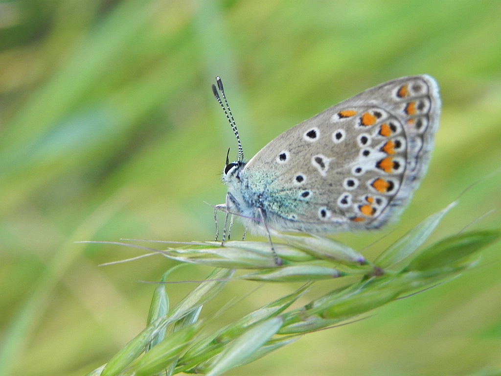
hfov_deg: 20.7
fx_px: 1375
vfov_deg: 15.6
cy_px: 188
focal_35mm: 95
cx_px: 250
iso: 160
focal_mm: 16.9
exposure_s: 1/147
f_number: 4.5
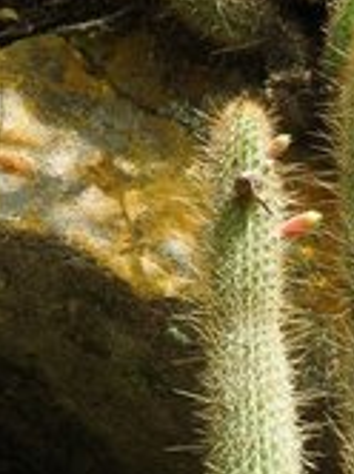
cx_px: 331
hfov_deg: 3.4
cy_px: 471
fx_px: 5933
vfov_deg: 4.6
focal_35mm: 434
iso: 100
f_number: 5.3
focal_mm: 32.2
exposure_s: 1/160
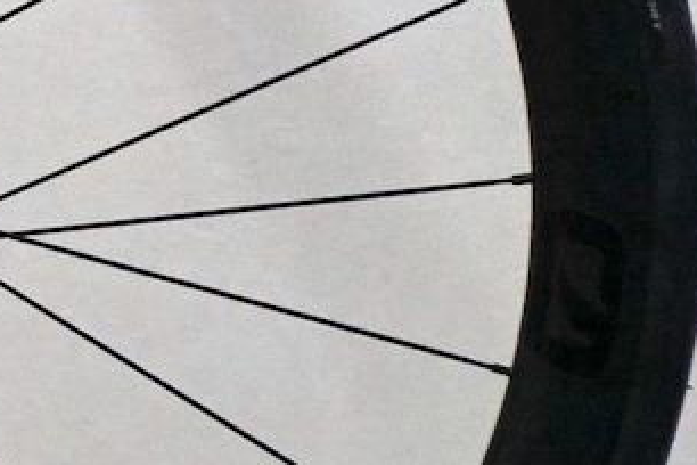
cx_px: -1578
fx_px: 9157
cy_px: -276
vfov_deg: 2.9
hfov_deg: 4.2
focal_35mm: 473
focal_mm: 69
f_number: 5.6
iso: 3200
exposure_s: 1/160
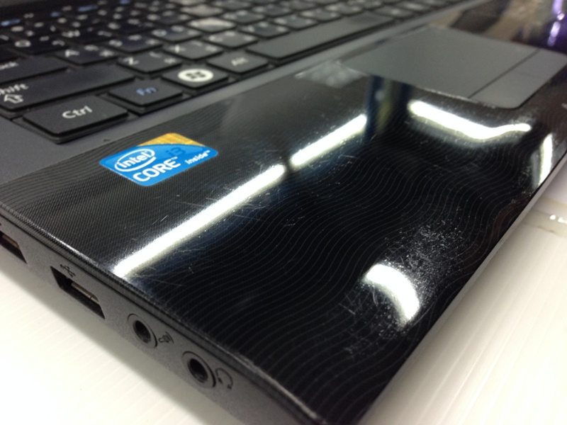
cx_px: 284
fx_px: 541
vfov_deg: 42.9
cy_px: 212
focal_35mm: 33
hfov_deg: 55.4
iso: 125
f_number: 2.4
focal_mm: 4.12
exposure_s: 1/20
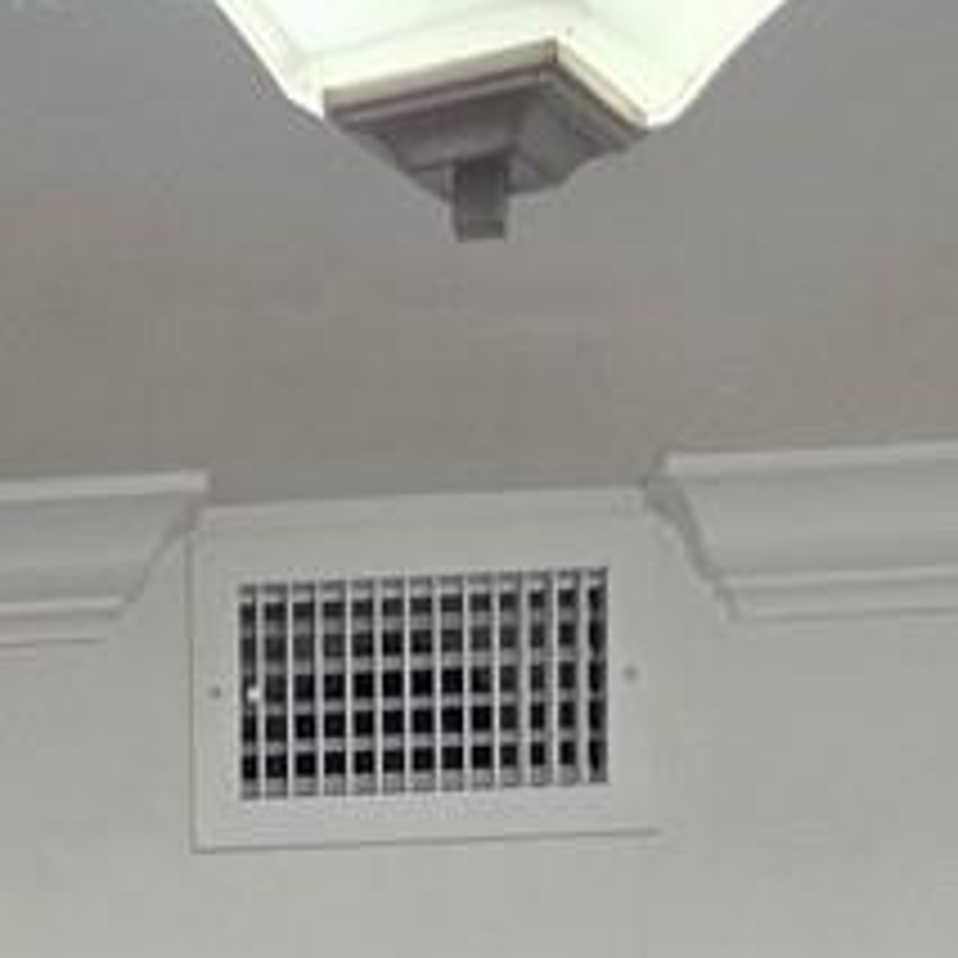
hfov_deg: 10.9
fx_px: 4791
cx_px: -540
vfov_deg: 9.9
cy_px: 2366
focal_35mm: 153
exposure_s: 1/120
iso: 200
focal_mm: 5.4
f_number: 1.8
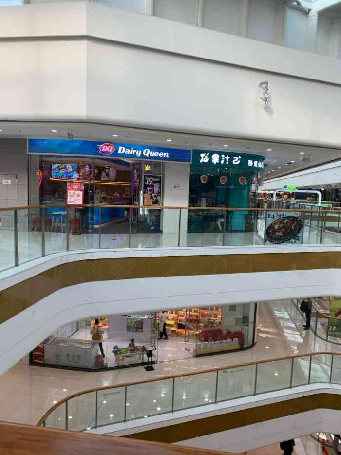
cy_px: 228
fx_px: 341
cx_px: 170
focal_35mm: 26
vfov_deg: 67.3
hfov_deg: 53.1
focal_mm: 4.25
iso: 25
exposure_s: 1/124
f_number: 1.8
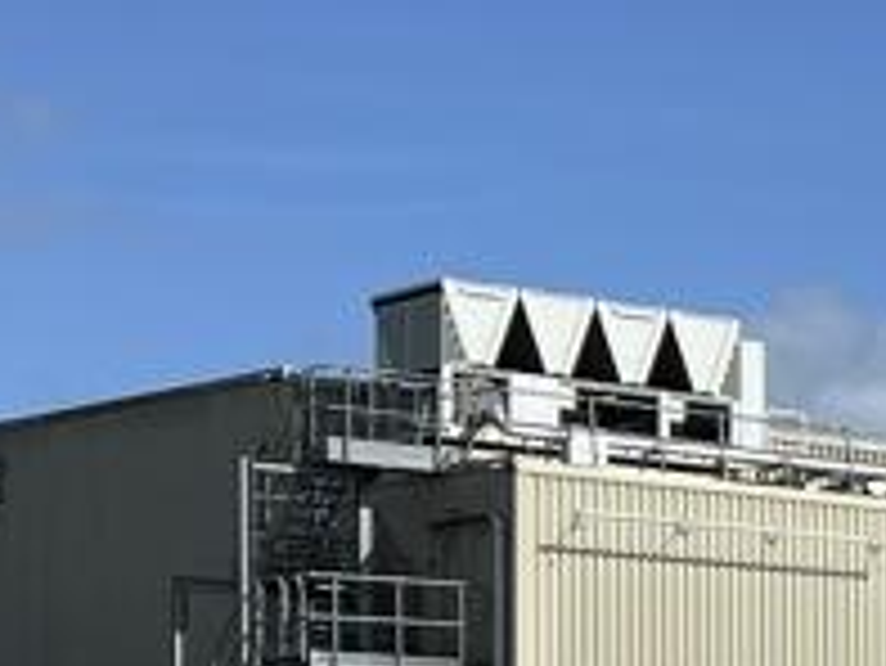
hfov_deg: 12.6
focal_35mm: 135
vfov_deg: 10.7
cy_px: 900
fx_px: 3457
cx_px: 1848
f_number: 1.5
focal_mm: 5.7
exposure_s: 1/5882
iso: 50
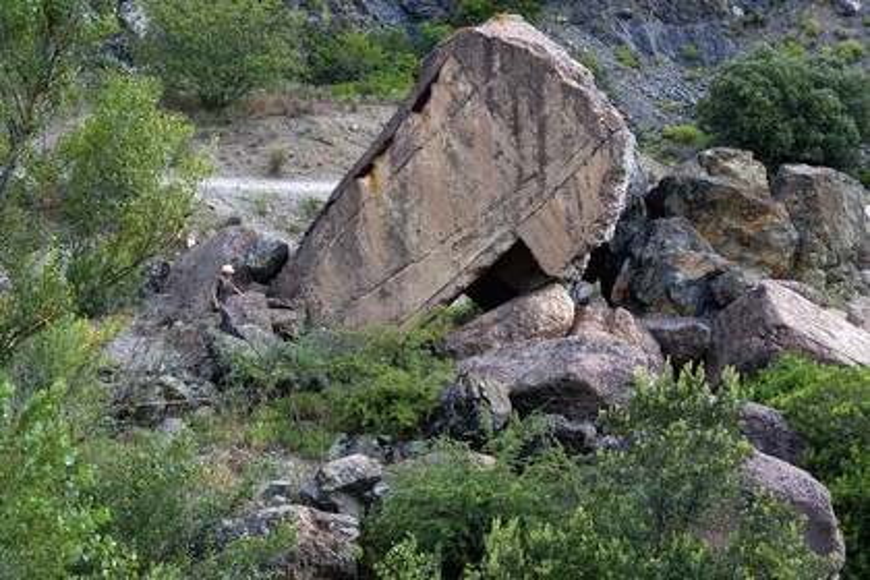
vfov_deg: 13.7
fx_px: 2416
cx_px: 435
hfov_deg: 20.4
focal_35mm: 100
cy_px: 290
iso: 400
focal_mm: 100
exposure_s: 1/160
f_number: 6.3
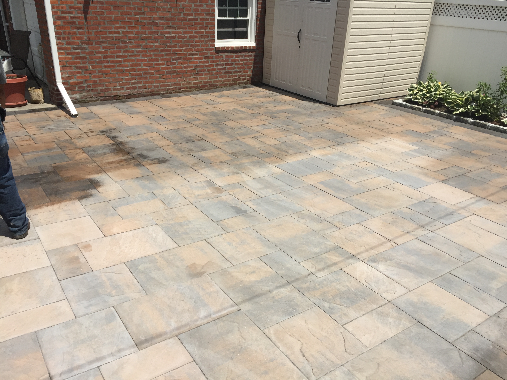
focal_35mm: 29
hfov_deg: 61.7
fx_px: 425
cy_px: 190
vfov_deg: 48.2
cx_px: 254
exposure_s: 1/3300
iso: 32
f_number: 2.2
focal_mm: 4.15
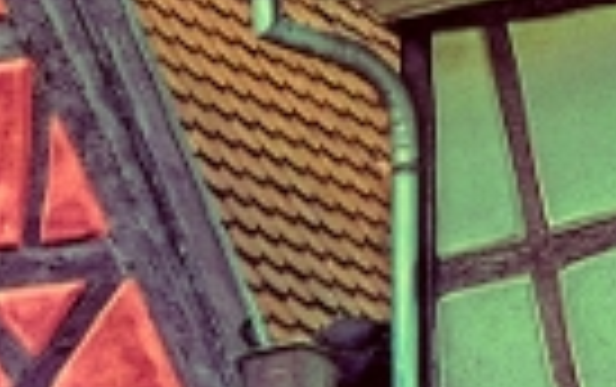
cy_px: 842
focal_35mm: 491
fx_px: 8253
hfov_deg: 4.3
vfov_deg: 2.7
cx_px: 220
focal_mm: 11.1
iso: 125
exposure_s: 1/125
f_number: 4.4
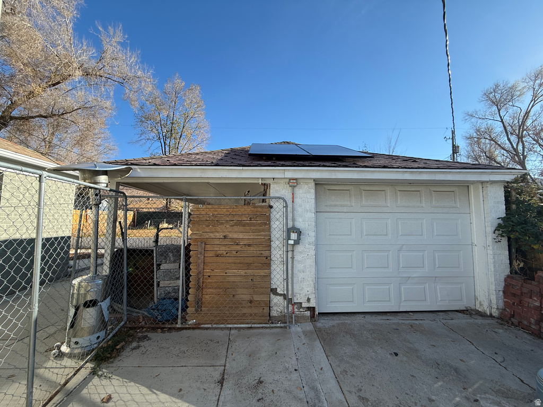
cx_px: 272
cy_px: 204
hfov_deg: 102.1
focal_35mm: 14
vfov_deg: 85.7
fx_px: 220
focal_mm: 2.22
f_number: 2.2
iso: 50
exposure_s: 1/789
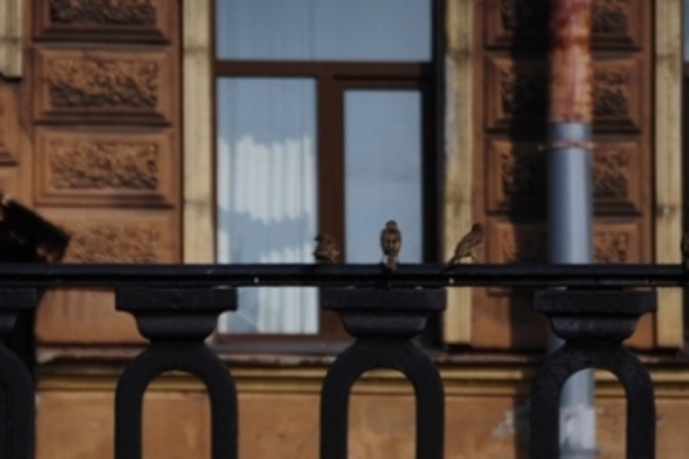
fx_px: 6045
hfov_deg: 6.5
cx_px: 311
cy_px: 330
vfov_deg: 4.3
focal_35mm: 316
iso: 200
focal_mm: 105
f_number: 5.6
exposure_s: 1/2000
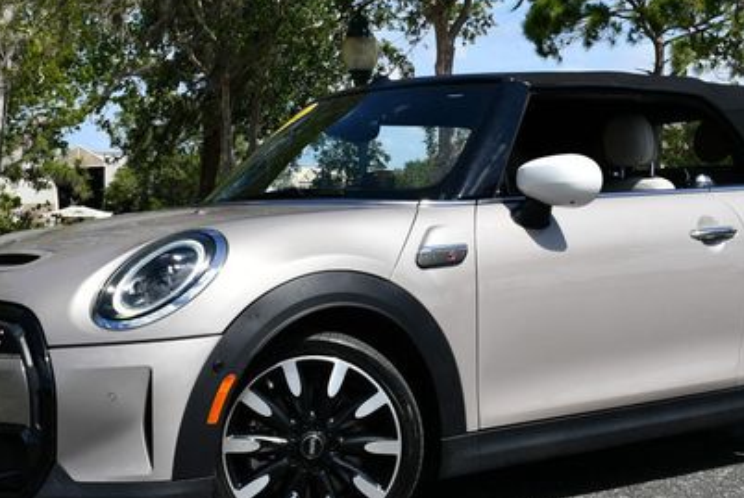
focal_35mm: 70
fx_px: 1448
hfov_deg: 28.8
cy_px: 226
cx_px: 407
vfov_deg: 19.5
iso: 100
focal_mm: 22
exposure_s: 1/320
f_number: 9
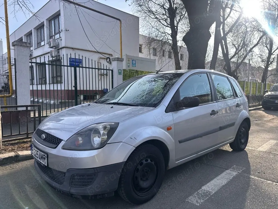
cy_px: 104
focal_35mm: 24
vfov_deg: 56.8
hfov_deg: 71.6
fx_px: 193
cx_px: 139
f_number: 1.78
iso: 80
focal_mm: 6.86
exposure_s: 1/1495
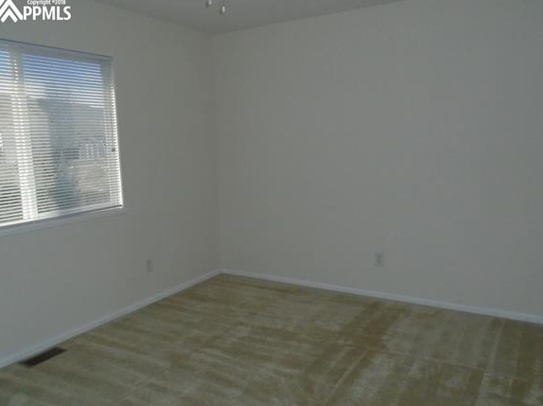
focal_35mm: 29
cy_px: 213
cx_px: 254
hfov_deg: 61.7
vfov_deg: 48.1
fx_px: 454
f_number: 3.2
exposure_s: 1/1250
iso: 400
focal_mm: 4.6
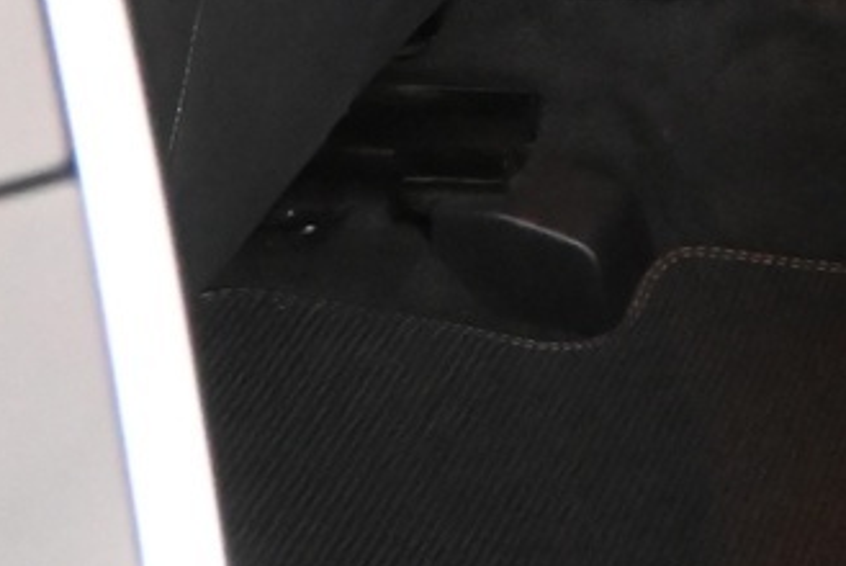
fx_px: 2775
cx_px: 1779
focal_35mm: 118
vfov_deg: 10.5
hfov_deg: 14.1
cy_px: -643
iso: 6400
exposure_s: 1/25
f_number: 3.5
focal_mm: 16
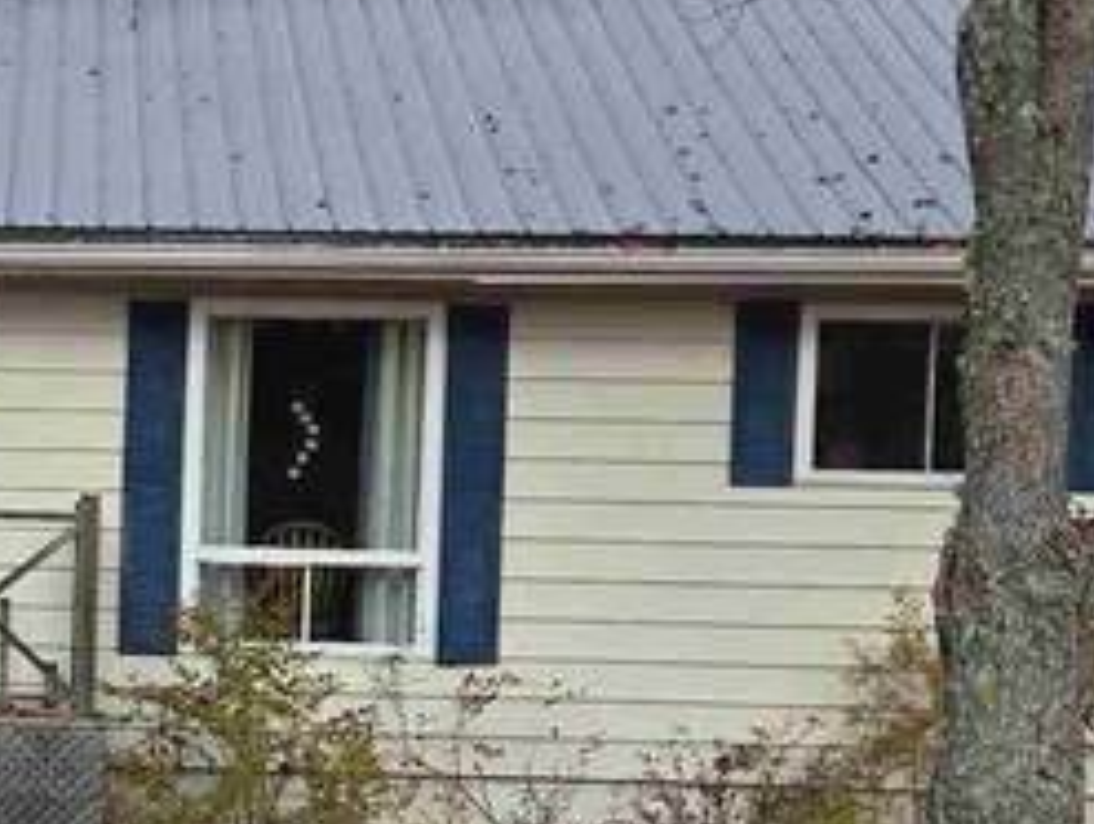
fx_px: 3766
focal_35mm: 119
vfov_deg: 12.4
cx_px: -492
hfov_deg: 15.4
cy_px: 704
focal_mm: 5.4
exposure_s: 1/1096
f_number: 1.8
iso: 25
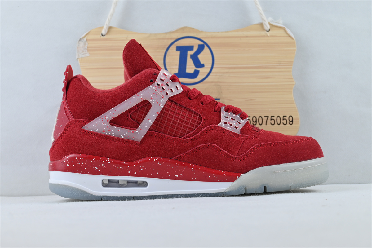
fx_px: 465
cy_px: 124
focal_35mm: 45
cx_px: 186
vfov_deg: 29.9
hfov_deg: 43.6
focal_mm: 30
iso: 100
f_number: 4.8
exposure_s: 1/60
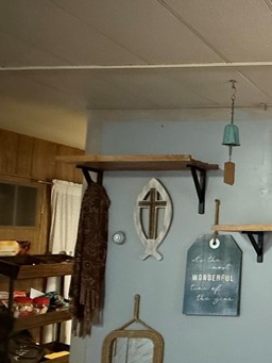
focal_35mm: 42
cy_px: 201
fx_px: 440
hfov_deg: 25.5
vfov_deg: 44.7
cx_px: 411
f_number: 2.2
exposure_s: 1/30
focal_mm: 2.22
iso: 1250
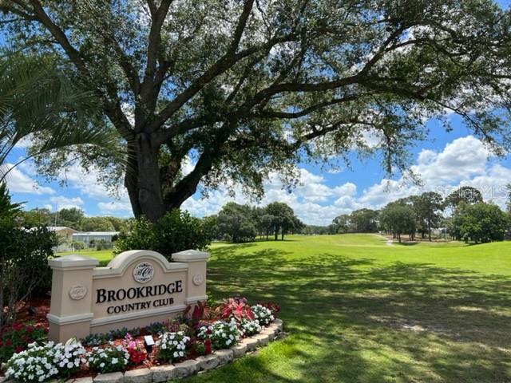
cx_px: 256
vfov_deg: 53.1
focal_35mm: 26
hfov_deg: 67.3
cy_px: 192
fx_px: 384
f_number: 1.5
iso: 50
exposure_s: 1/3257
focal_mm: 5.7
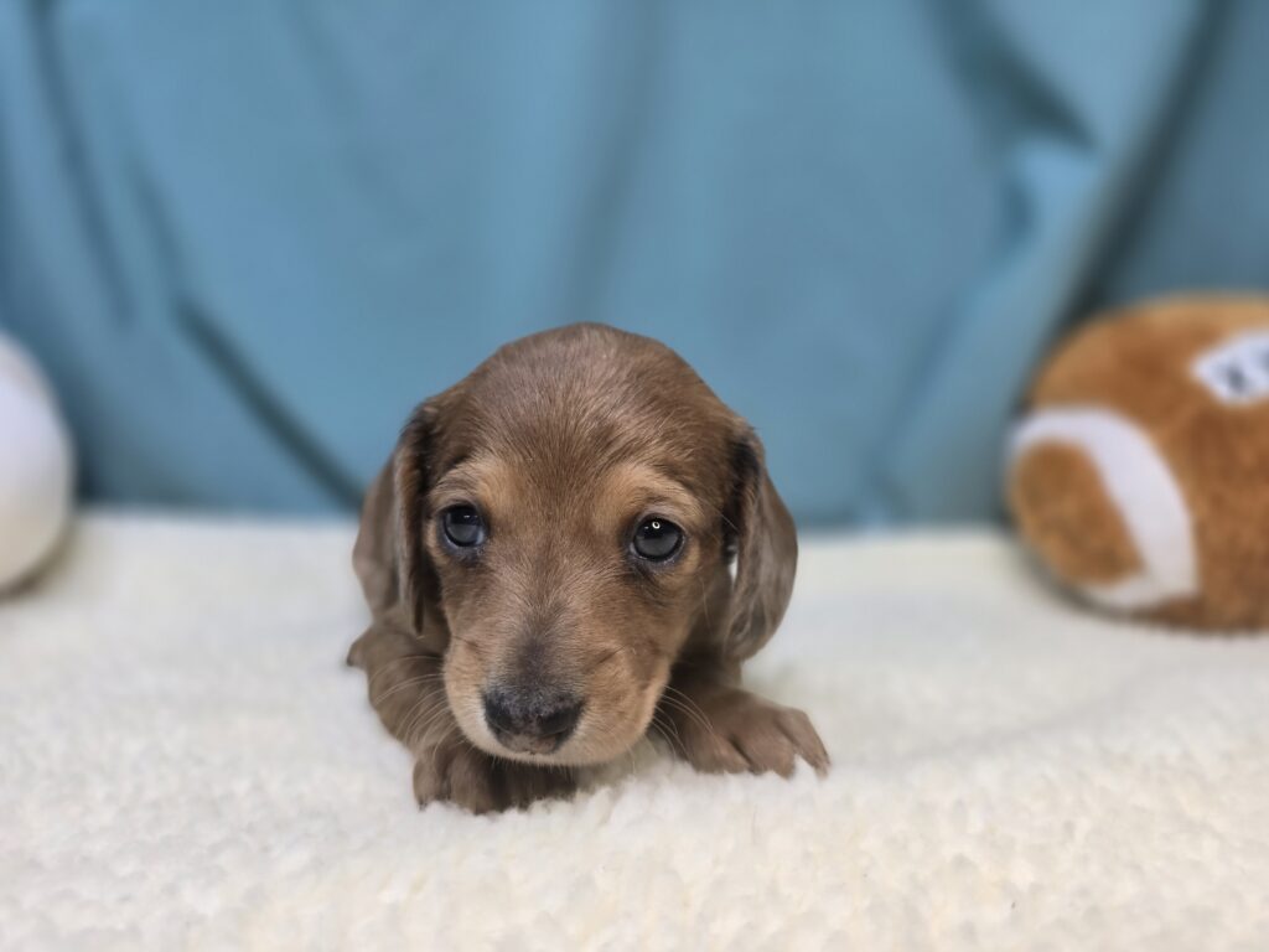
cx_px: 634
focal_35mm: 23
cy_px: 476
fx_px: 843
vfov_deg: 58.9
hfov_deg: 73.9
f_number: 1.7
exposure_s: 1/120
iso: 50
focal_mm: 6.3
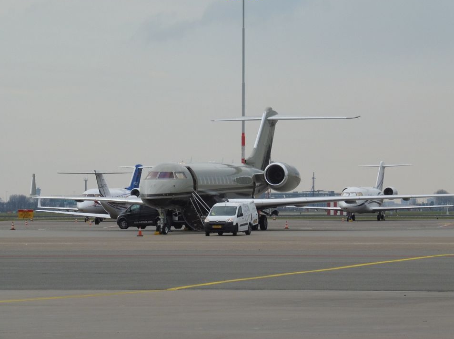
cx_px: 217
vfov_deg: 6.4
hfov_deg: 8.6
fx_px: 3011
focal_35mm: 230
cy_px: 169
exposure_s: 1/250
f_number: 7.1
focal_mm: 38.2
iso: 100
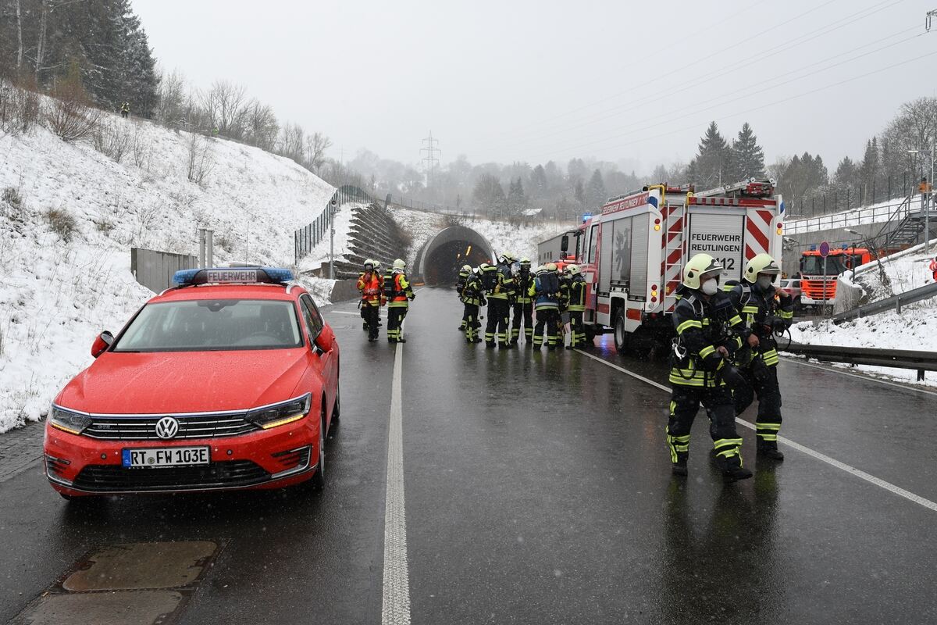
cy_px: 312
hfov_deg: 61.9
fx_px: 781
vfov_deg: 43.6
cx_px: 468
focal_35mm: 30
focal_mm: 20
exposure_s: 1/800
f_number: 5.6
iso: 400
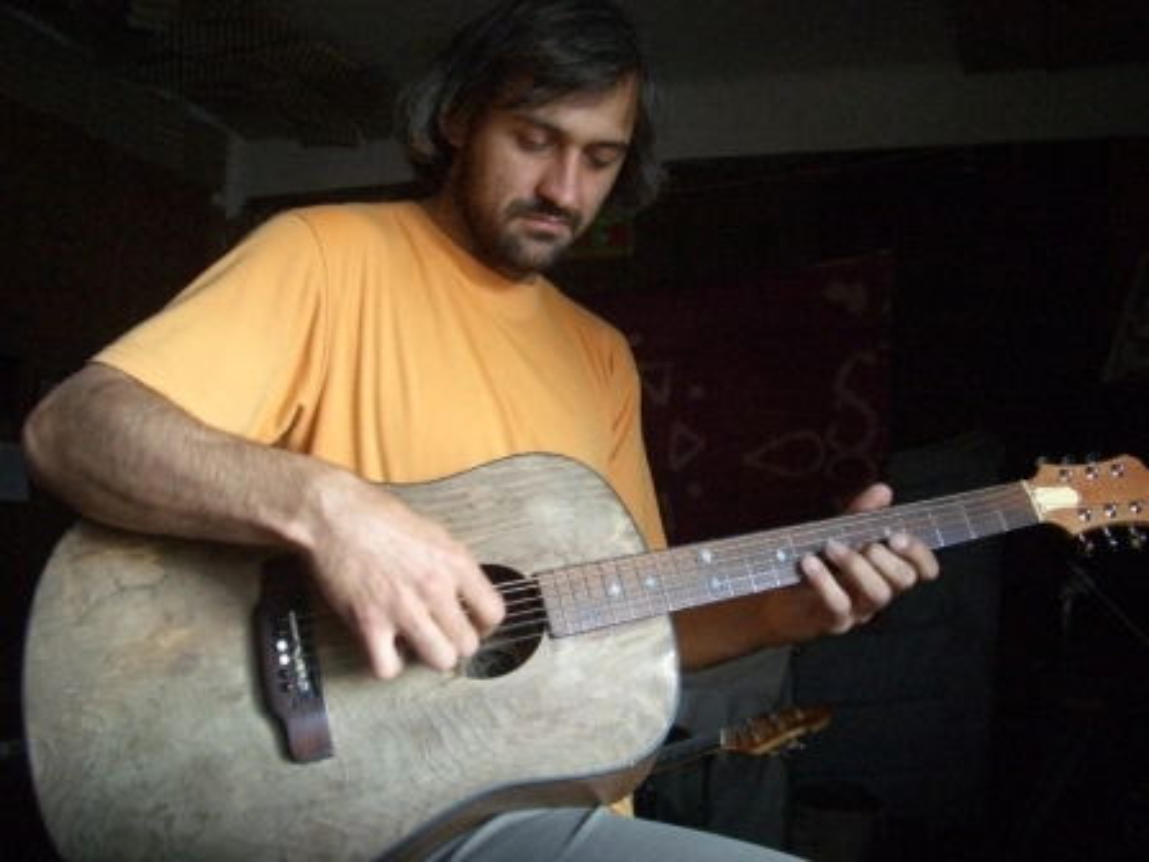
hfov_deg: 52.6
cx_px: 574
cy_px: 431
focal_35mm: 35
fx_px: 1162
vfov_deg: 40.7
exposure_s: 1/15
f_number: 2.6
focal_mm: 5.8
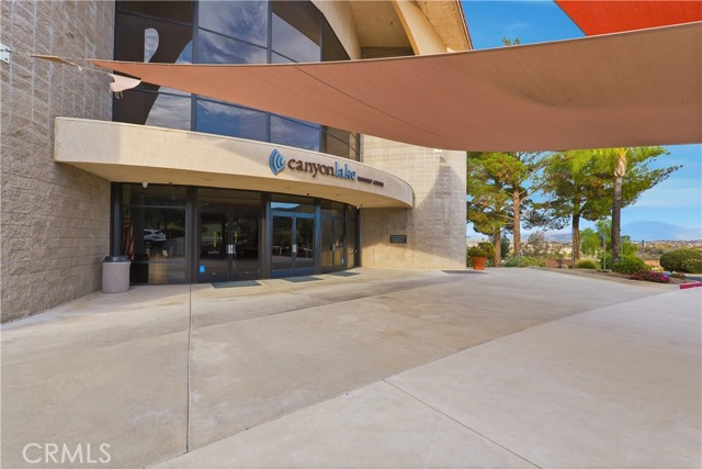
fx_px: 312
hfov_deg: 96.7
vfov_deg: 73.8
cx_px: 351
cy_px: 234
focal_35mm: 16
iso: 320
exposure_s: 1/500
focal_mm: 16
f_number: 8
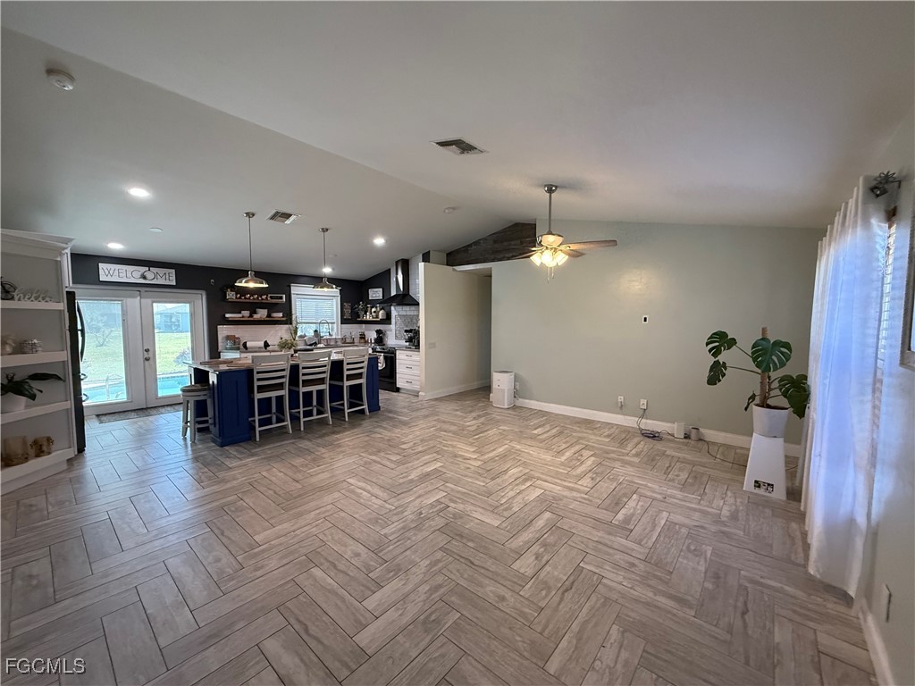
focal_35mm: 14
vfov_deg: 85.7
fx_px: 370
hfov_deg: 102.1
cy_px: 343
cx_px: 458
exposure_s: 1/120
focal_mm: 2.22
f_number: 2.2
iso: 500
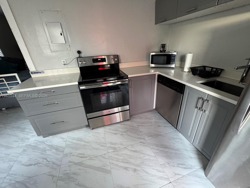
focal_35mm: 15
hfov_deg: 98.1
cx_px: 130
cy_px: 96
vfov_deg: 81.7
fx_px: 108
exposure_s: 1/60
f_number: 2.2
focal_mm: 2.22
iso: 640
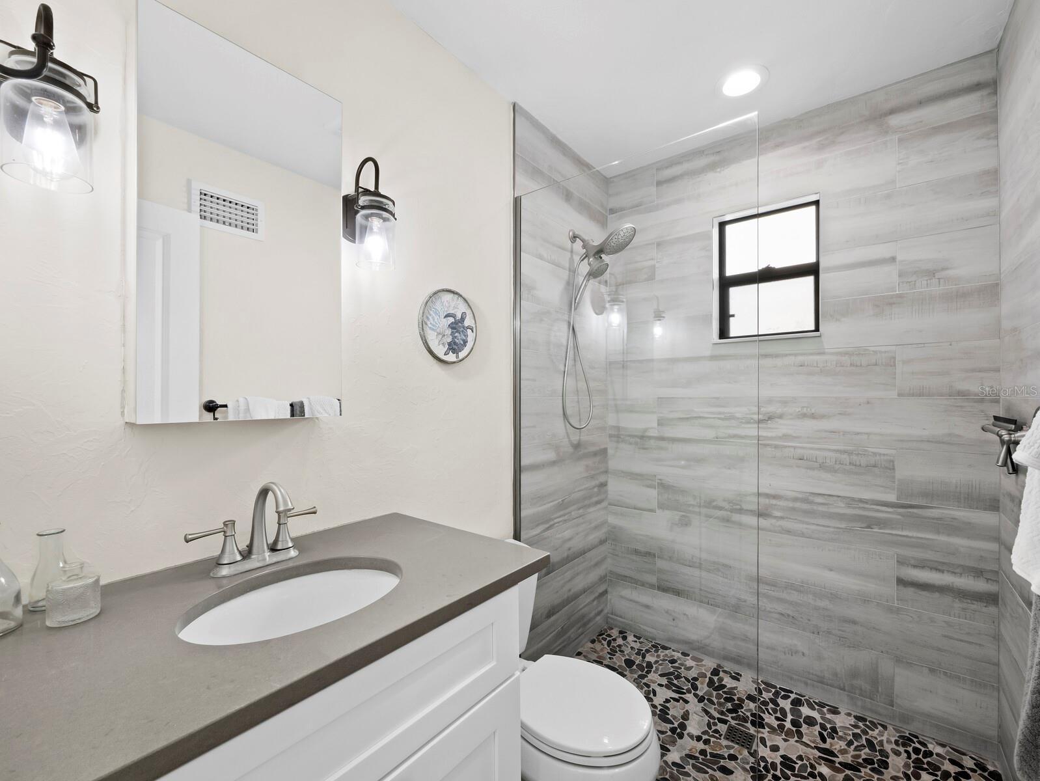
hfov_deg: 102.0
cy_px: 390
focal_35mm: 14
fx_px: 421
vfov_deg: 85.7
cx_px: 520
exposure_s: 1/1.67
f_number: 13
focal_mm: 7
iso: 320
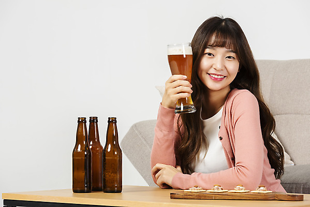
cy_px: 104
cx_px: 155
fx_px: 1594
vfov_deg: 7.4
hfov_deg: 11.1
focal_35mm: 185
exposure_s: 1/125
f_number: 11
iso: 100
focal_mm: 185
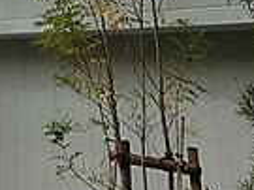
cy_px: -224
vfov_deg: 13.4
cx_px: -79
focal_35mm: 90
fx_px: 660
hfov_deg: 20.0
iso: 80
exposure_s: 1/250
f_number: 2.7
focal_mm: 4.06
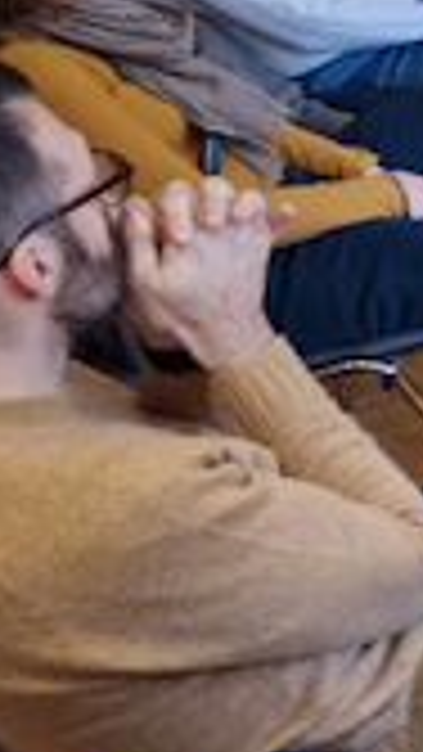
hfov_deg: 9.4
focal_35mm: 96
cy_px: 104
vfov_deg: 21.8
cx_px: 1350
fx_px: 1913
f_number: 1.8
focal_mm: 5.4
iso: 160
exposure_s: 1/100
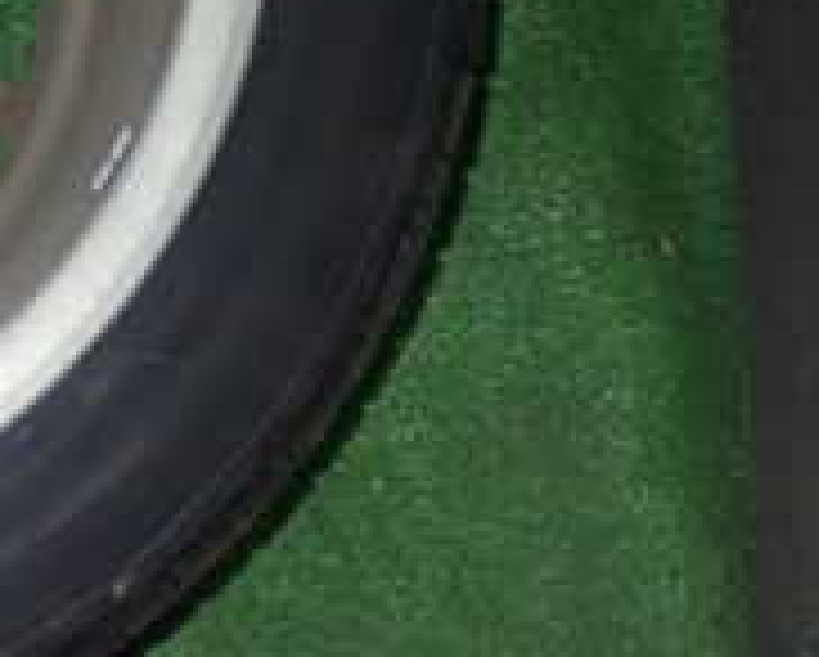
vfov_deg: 14.6
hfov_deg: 16.9
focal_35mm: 103
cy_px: -58
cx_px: -414
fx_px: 2499
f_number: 7.1
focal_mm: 5.79
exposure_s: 1/30
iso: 800
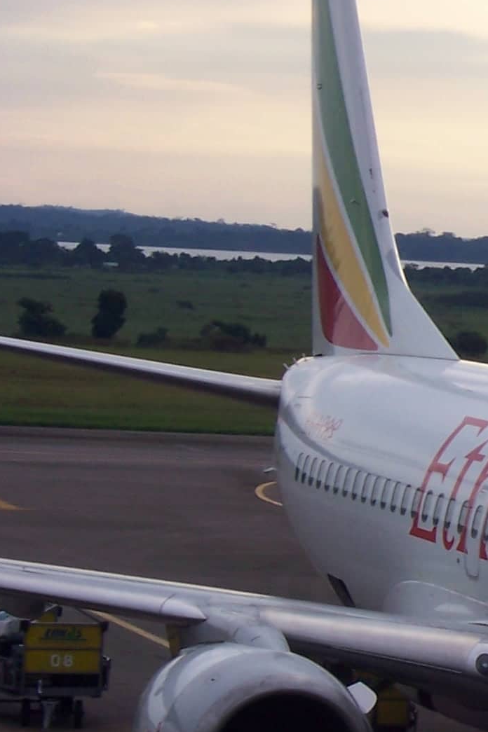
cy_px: 403
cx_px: 804
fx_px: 4761
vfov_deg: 8.8
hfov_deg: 5.8
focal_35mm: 234
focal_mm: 16.8
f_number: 9.5
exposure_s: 1/125
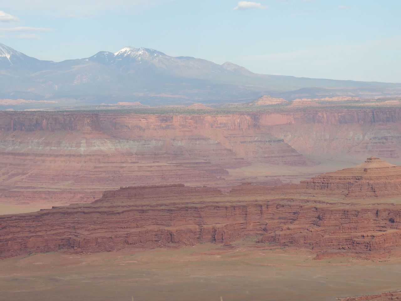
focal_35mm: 105
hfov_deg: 18.7
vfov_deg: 14.1
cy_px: 150
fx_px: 1216
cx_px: 200
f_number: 4.2
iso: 100
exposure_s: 1/500
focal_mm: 18.7
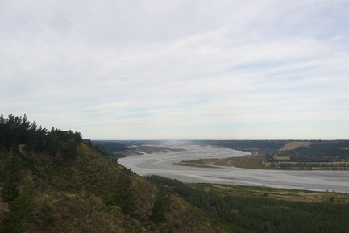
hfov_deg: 51.9
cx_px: 173
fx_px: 359
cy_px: 131
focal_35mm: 37
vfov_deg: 35.9
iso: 80
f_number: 5.6
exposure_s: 1/200
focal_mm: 5.8
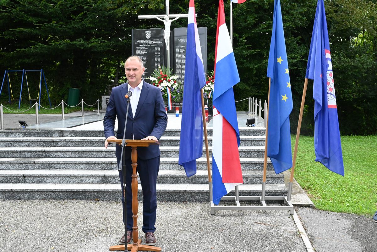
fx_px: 450
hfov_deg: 45.4
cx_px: 188
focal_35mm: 43
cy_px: 126
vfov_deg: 31.2
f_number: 13
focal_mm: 43
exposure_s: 1/640
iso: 5000
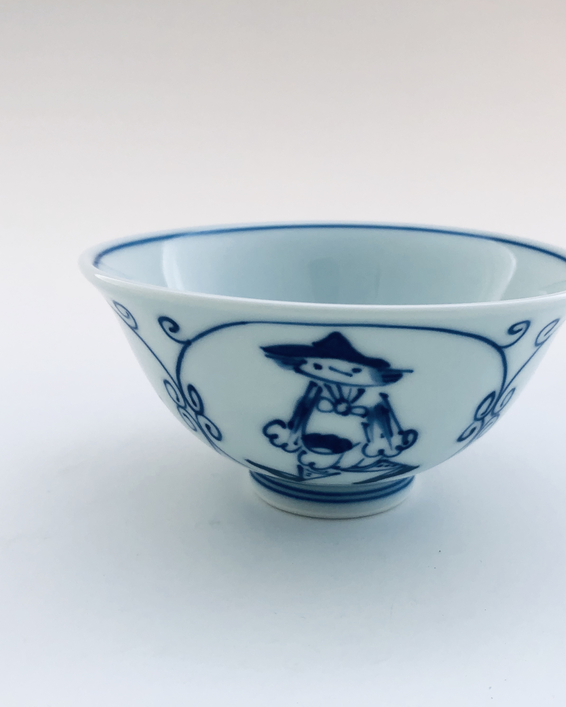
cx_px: 334
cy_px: 349
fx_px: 775
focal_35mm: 37
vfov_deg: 49.1
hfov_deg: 40.0
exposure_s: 1/120
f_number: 1.8
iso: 64
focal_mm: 3.99
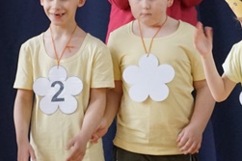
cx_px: 172
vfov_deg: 2.9
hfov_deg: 4.3
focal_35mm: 478
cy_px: 47
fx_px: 3211
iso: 2500
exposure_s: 1/160
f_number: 5.6
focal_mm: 80
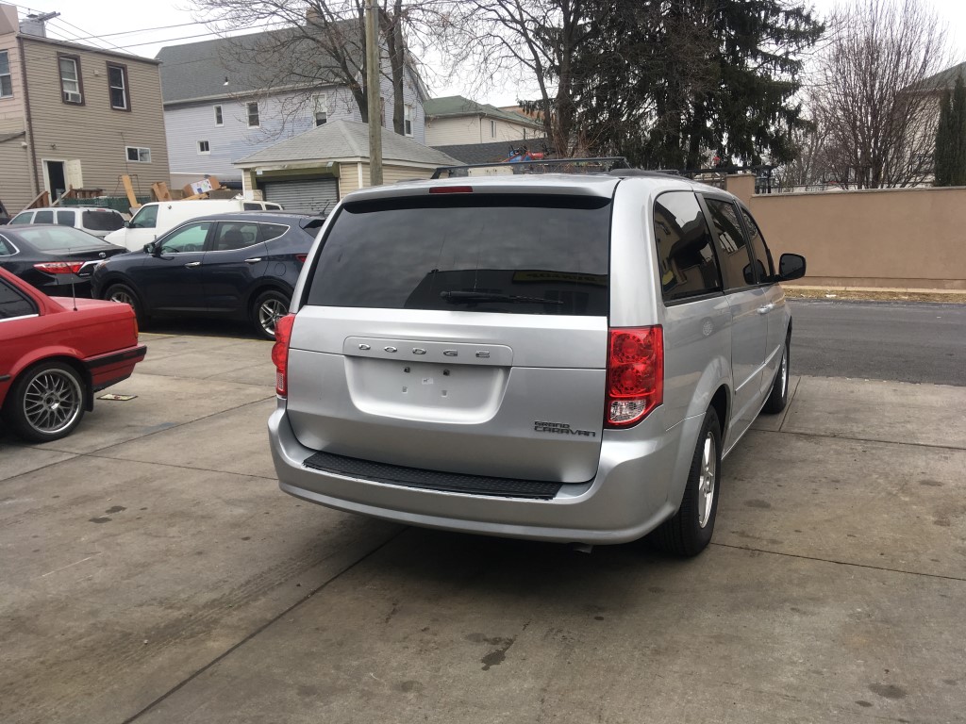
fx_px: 809
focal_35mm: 29
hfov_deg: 61.7
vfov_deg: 48.2
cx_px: 483
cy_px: 362
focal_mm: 4.15
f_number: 2.2
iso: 25
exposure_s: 1/209
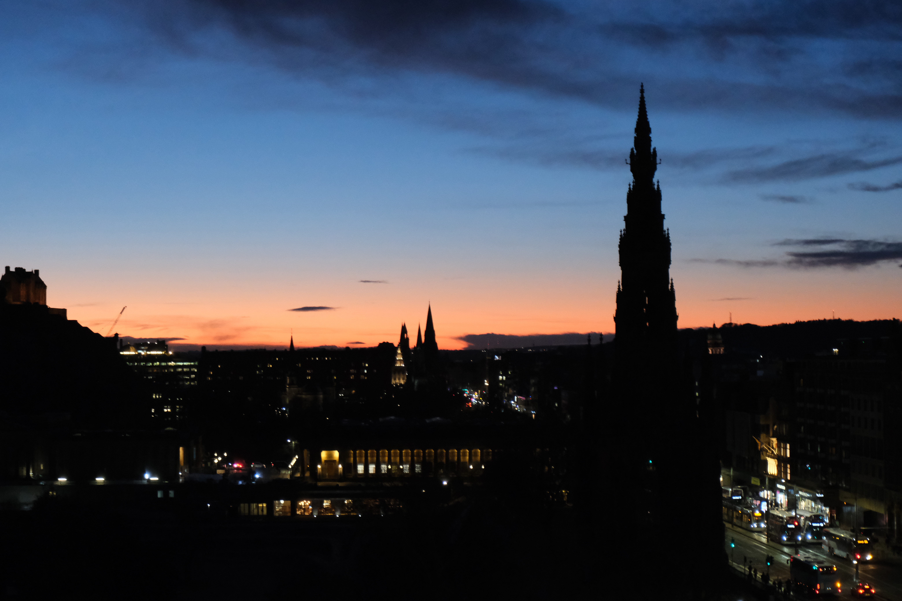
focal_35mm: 68
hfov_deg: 29.7
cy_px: 300
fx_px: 1704
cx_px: 451
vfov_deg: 20.0
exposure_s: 1/58
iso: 6400
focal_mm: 45
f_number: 5.6
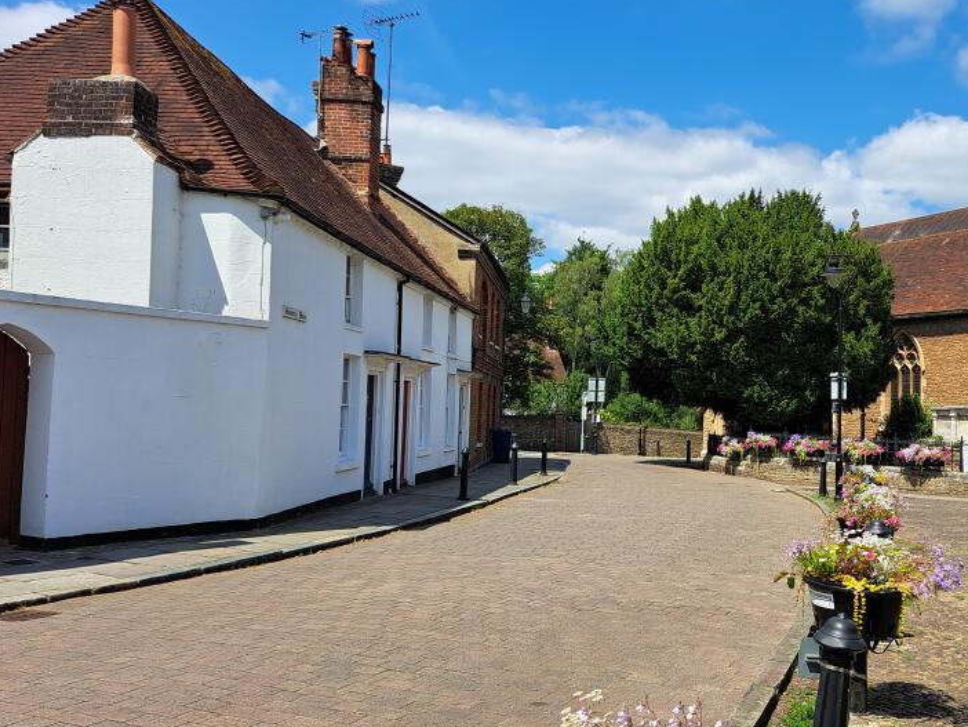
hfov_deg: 51.5
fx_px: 979
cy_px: 345
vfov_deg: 40.7
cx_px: 658
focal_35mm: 35
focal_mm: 5.23
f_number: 1.8
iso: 50
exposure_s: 1/1621
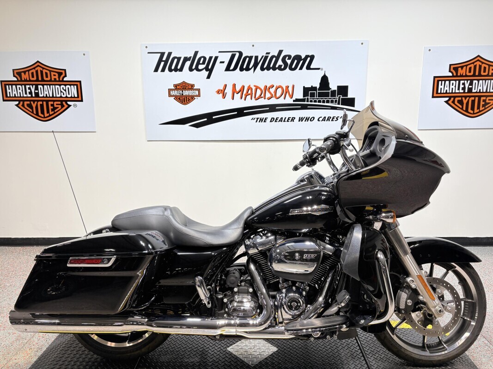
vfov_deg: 53.1
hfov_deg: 67.3
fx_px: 370
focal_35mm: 26
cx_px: 246
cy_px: 184
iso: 40
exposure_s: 1/120
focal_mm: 5.96
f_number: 1.6
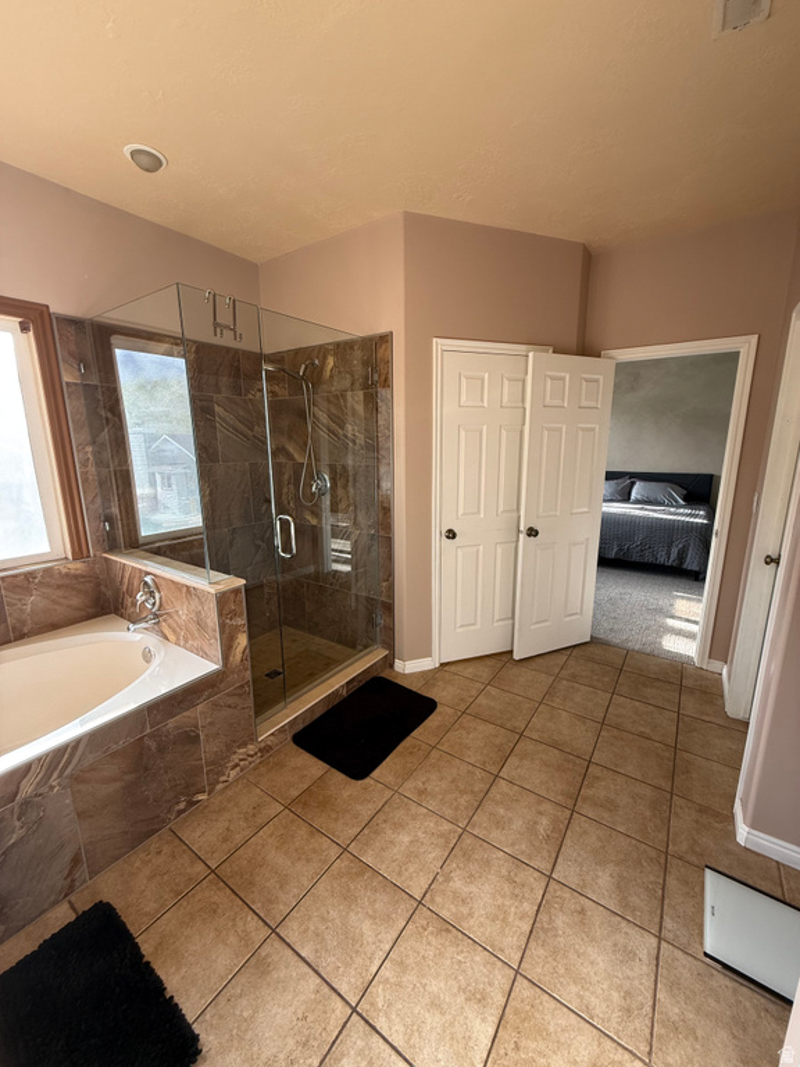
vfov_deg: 102.1
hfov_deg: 85.7
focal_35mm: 14
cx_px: 400
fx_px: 431
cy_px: 534
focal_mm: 2.22
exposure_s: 1/99
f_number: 2.2
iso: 100
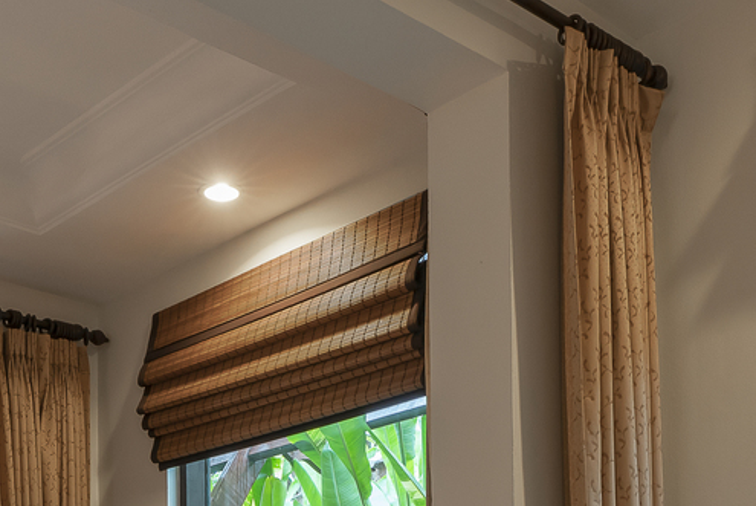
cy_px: 771
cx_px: 339
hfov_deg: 32.3
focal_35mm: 62
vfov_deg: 19.1
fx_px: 1303
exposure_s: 1/1.25
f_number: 11
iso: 250
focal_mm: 16
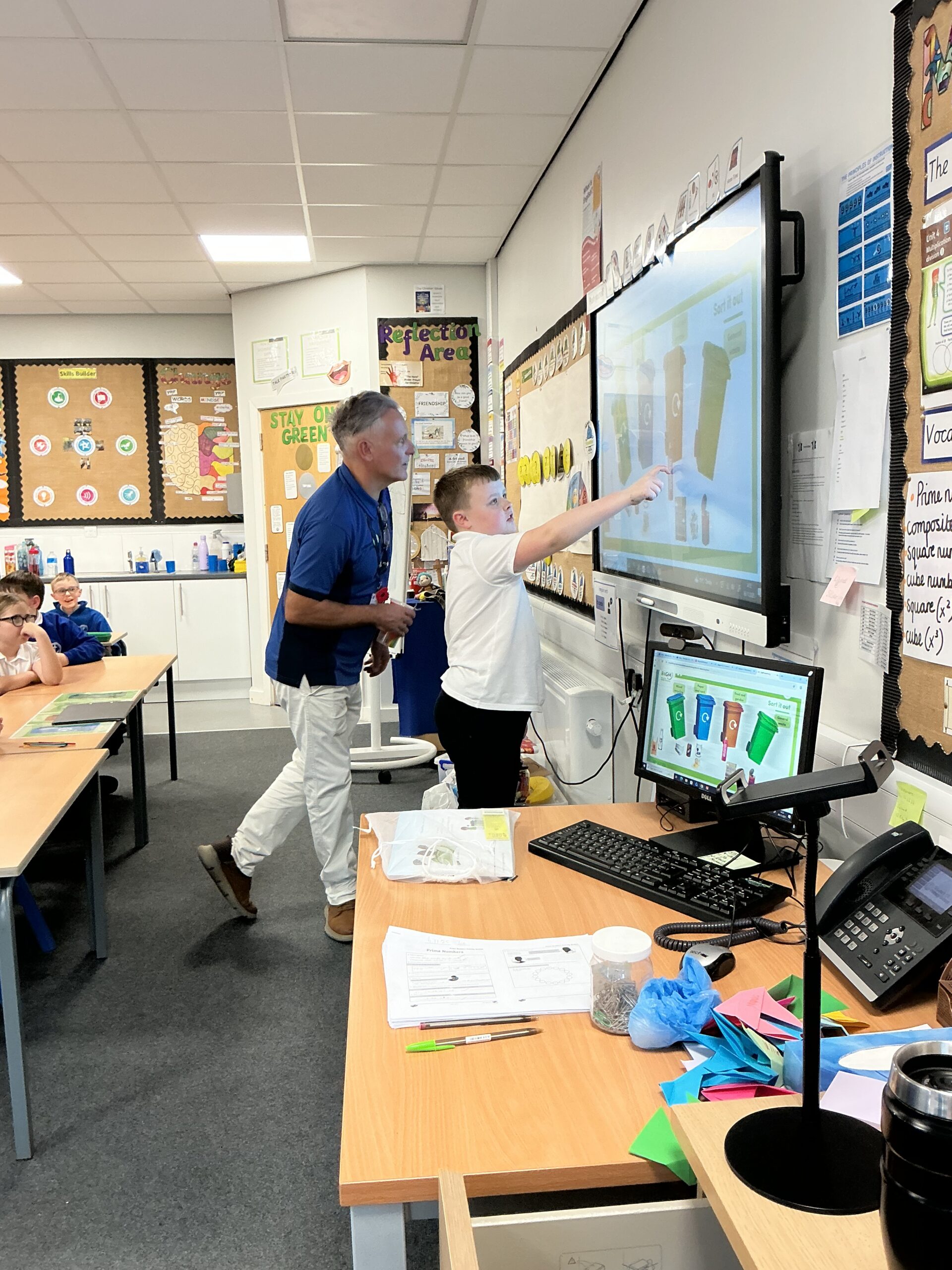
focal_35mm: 29
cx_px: 476
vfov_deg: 61.7
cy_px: 635
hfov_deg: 48.2
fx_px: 1063
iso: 100
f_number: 1.8
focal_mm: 3
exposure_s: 1/60
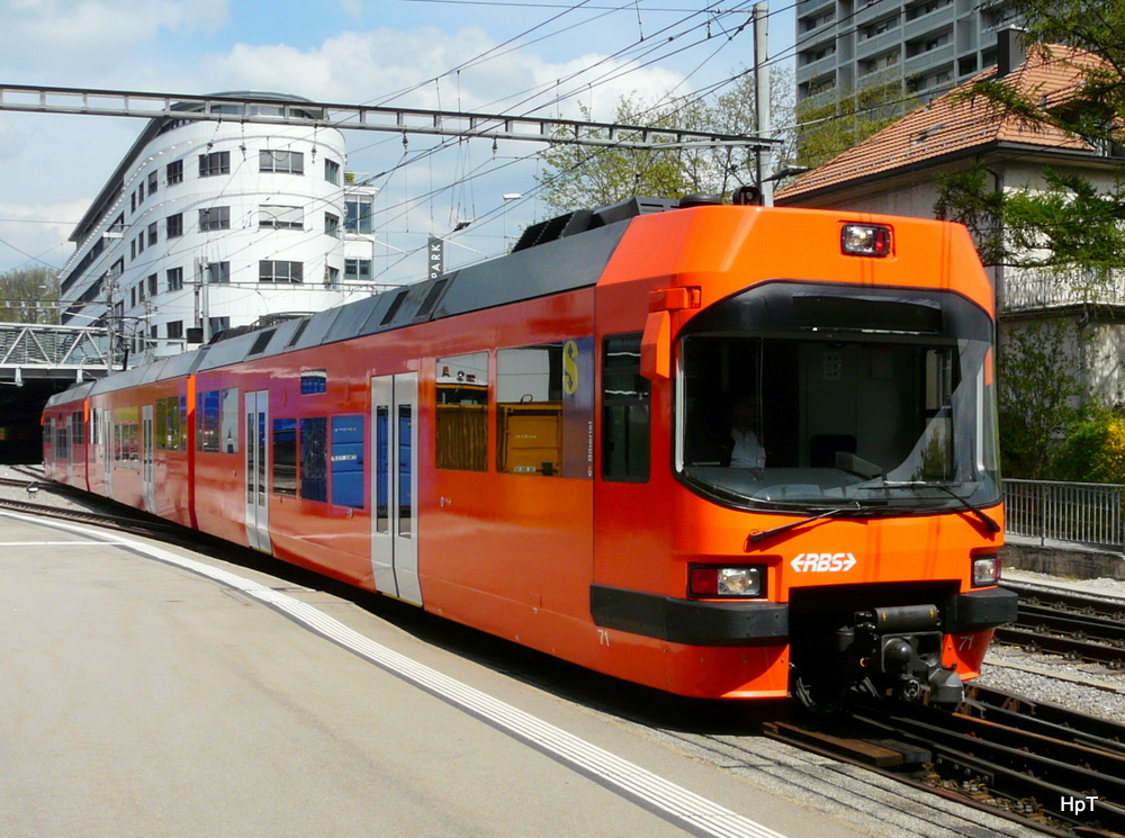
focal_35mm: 33
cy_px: 419
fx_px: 1070
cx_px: 562
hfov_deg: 55.5
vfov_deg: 42.8
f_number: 6.3
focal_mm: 5.4
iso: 100
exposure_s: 1/400
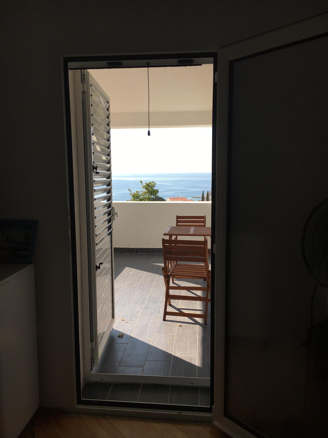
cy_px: 219
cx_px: 164
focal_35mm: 29
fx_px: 366
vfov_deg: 61.7
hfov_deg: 48.2
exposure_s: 1/894
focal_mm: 4.15
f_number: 2.2
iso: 25
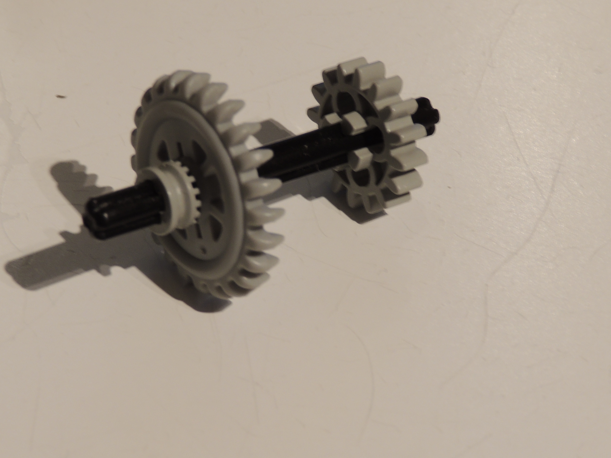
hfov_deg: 16.8
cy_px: 220
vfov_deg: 12.7
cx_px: 264
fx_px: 2065
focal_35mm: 117
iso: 100
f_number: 4.4
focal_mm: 13.3
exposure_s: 1/2.5
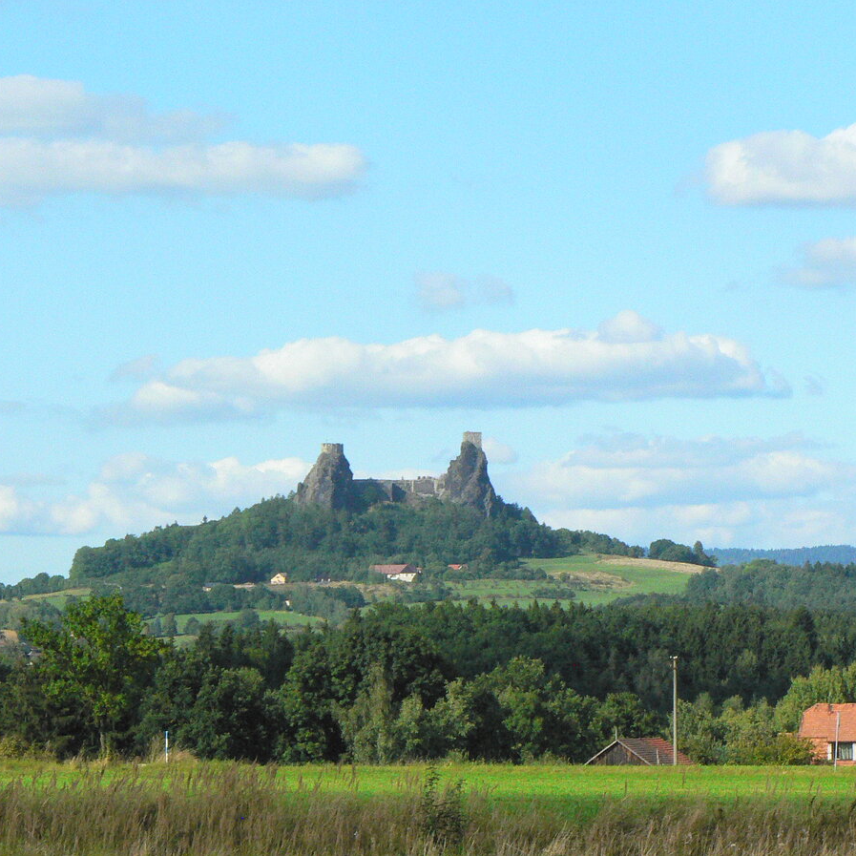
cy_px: 428
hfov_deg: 9.0
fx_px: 5428
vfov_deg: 9.0
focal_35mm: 194
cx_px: 438
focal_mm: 27.4
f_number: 8
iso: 400
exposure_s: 1/1000
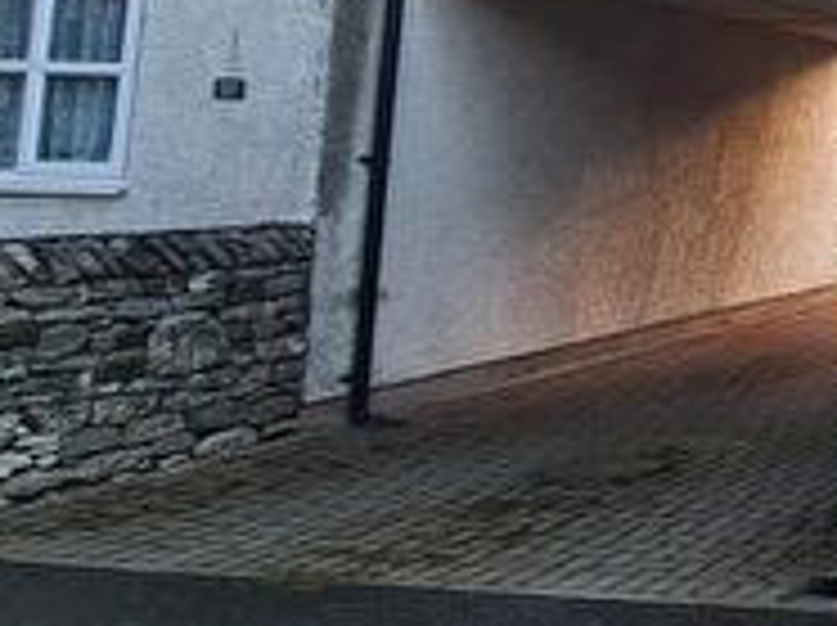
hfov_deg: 25.8
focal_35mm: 49
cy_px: 38
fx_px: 1183
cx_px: 1328
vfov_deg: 28.2
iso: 50
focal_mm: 2.2
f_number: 2.2
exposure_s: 1/145
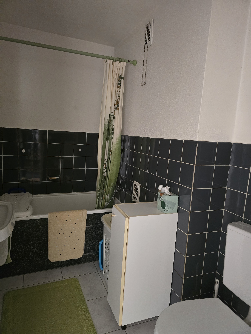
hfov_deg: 58.9
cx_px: 126
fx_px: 222
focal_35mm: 23
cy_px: 167
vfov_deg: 73.9
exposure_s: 1/60
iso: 1250
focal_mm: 6.3
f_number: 1.7
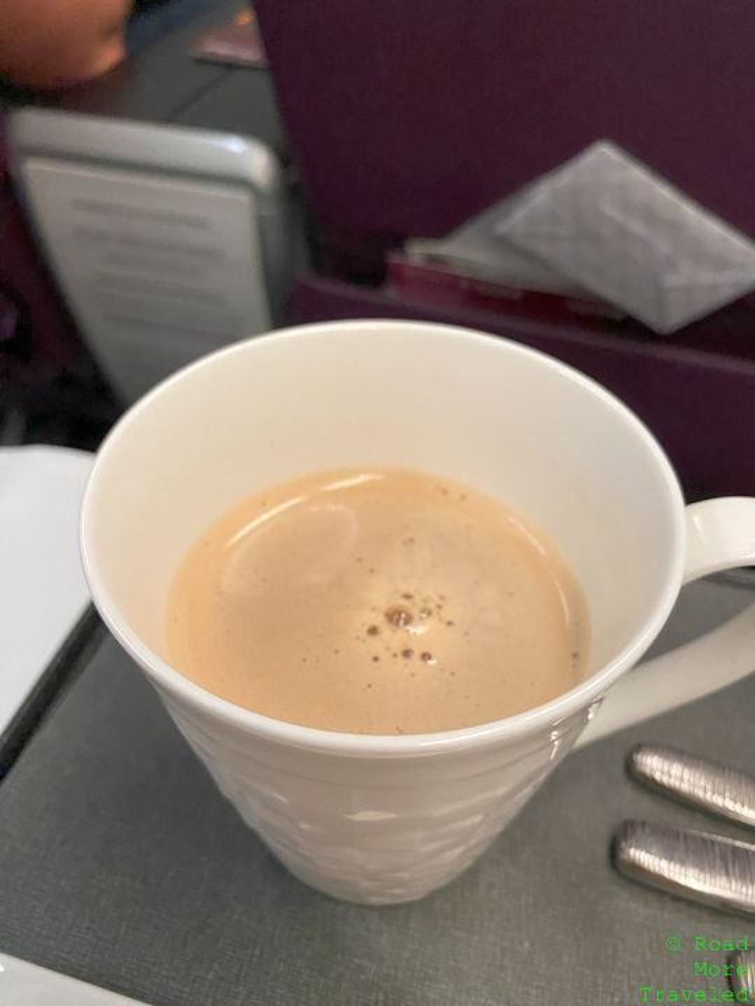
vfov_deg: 69.4
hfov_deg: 54.9
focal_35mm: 25
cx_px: 378
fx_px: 727
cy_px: 503
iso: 500
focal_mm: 4.25
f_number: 1.8
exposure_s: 1/37
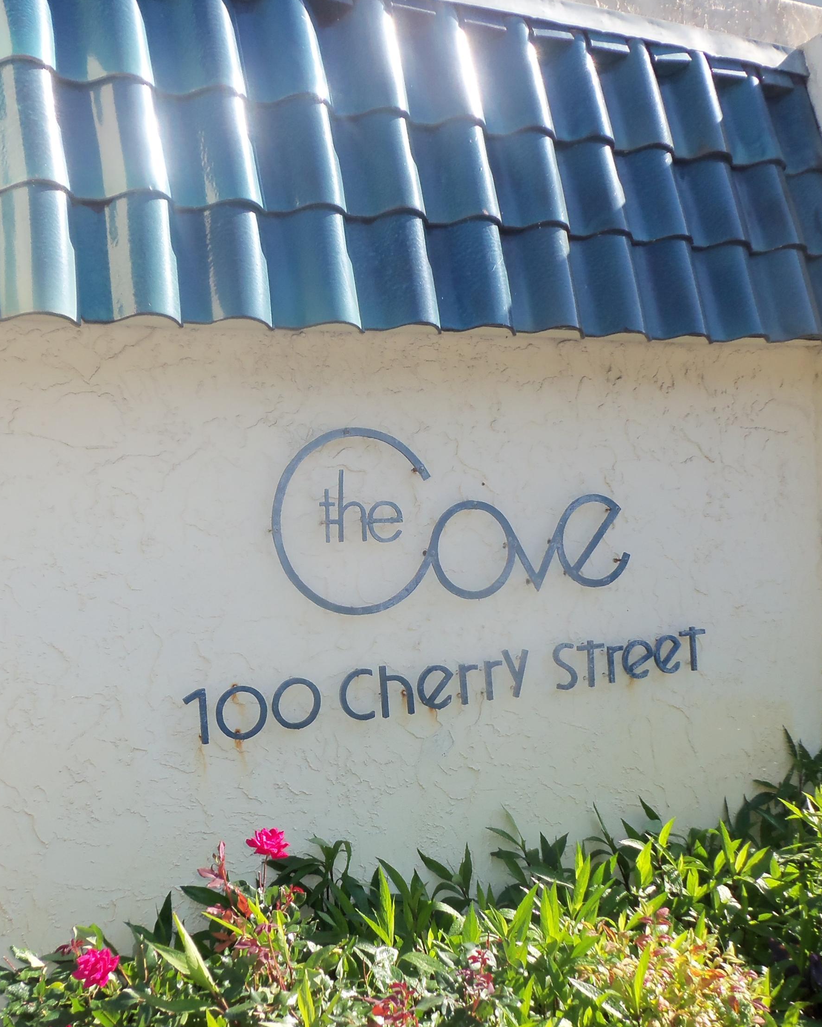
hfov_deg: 40.1
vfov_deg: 49.1
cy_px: 517
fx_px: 1125
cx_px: 388
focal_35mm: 37
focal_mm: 5.1
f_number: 3.3
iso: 64
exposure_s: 1/400
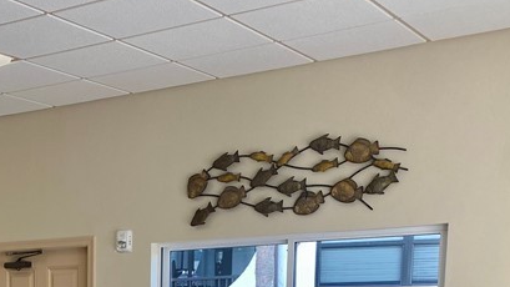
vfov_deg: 15.4
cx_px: 6
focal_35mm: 71
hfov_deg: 28.1
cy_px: 462
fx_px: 960
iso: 32
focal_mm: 4.25
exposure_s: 1/127
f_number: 1.8
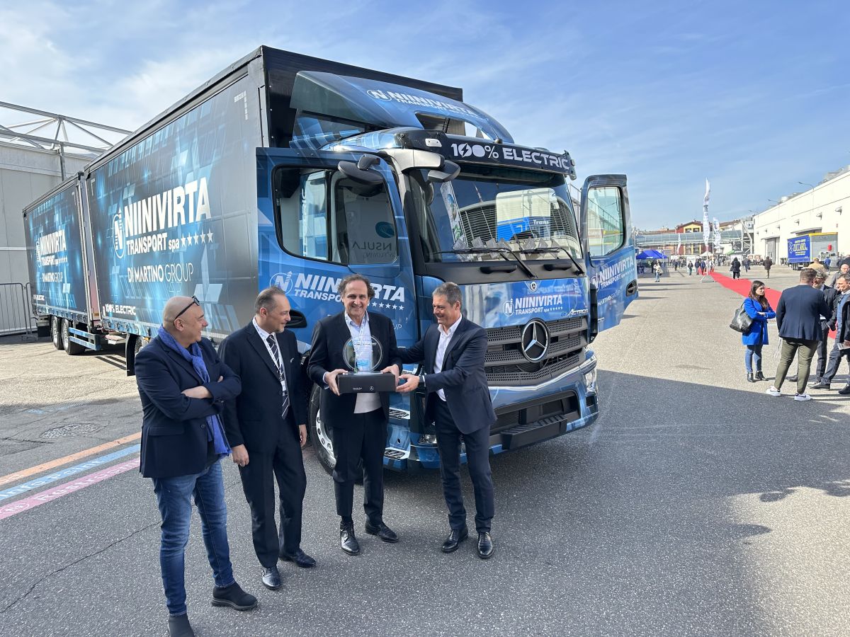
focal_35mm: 24
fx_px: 589
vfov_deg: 56.8
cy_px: 318
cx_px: 425
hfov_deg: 71.6
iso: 80
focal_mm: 6.86
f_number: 1.78
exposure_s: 1/1453
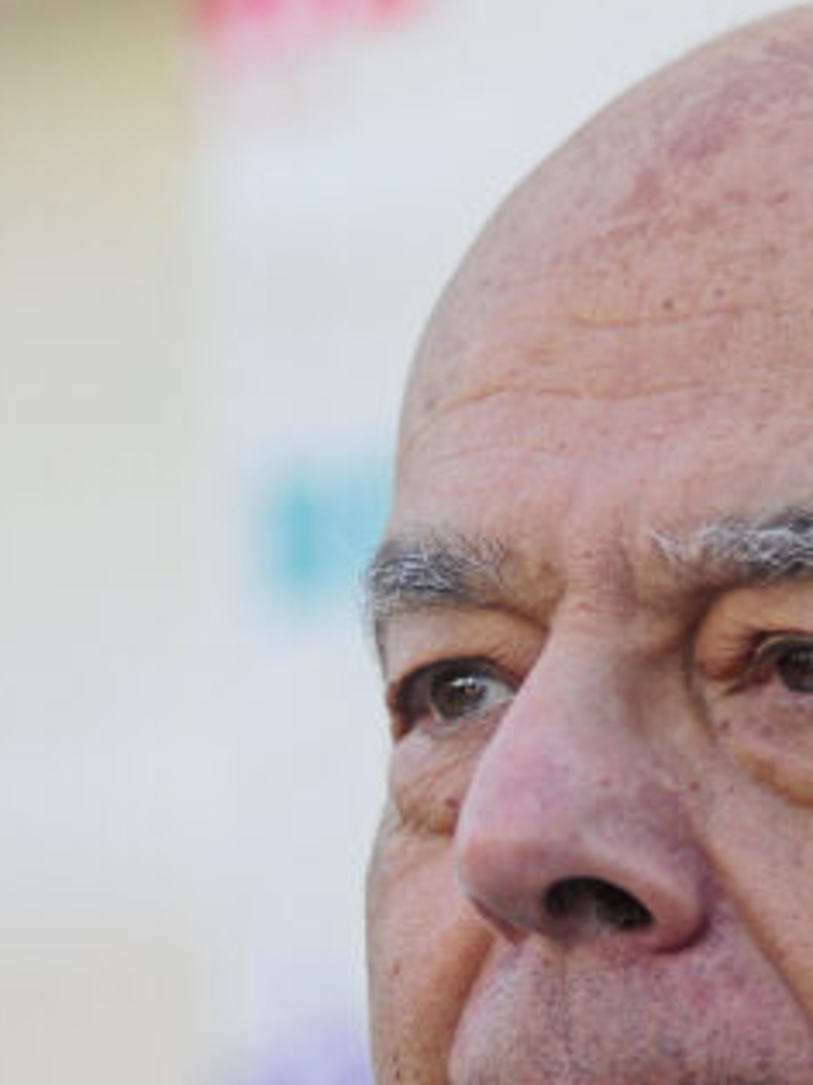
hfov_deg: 4.0
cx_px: 568
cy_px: 668
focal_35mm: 369
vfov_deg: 5.4
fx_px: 11568
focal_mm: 105
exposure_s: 1/1000
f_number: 2.8
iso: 400
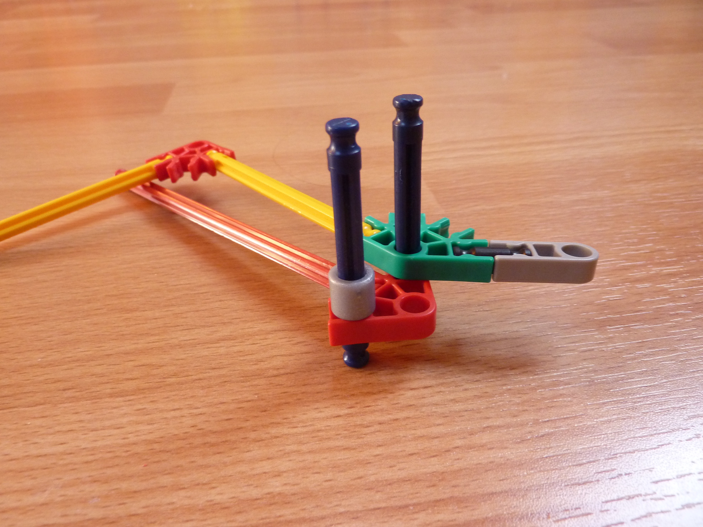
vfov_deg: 54.9
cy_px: 264
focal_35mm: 25
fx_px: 508
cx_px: 352
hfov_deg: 69.4
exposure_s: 1/30
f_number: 3.3
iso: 320
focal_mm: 4.1
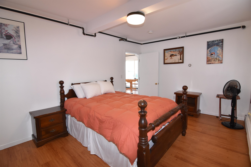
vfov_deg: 72.1
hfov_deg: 95.0
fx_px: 115
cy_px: 84
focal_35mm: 16
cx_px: 126
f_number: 5
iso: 800
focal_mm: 11
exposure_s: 1/100
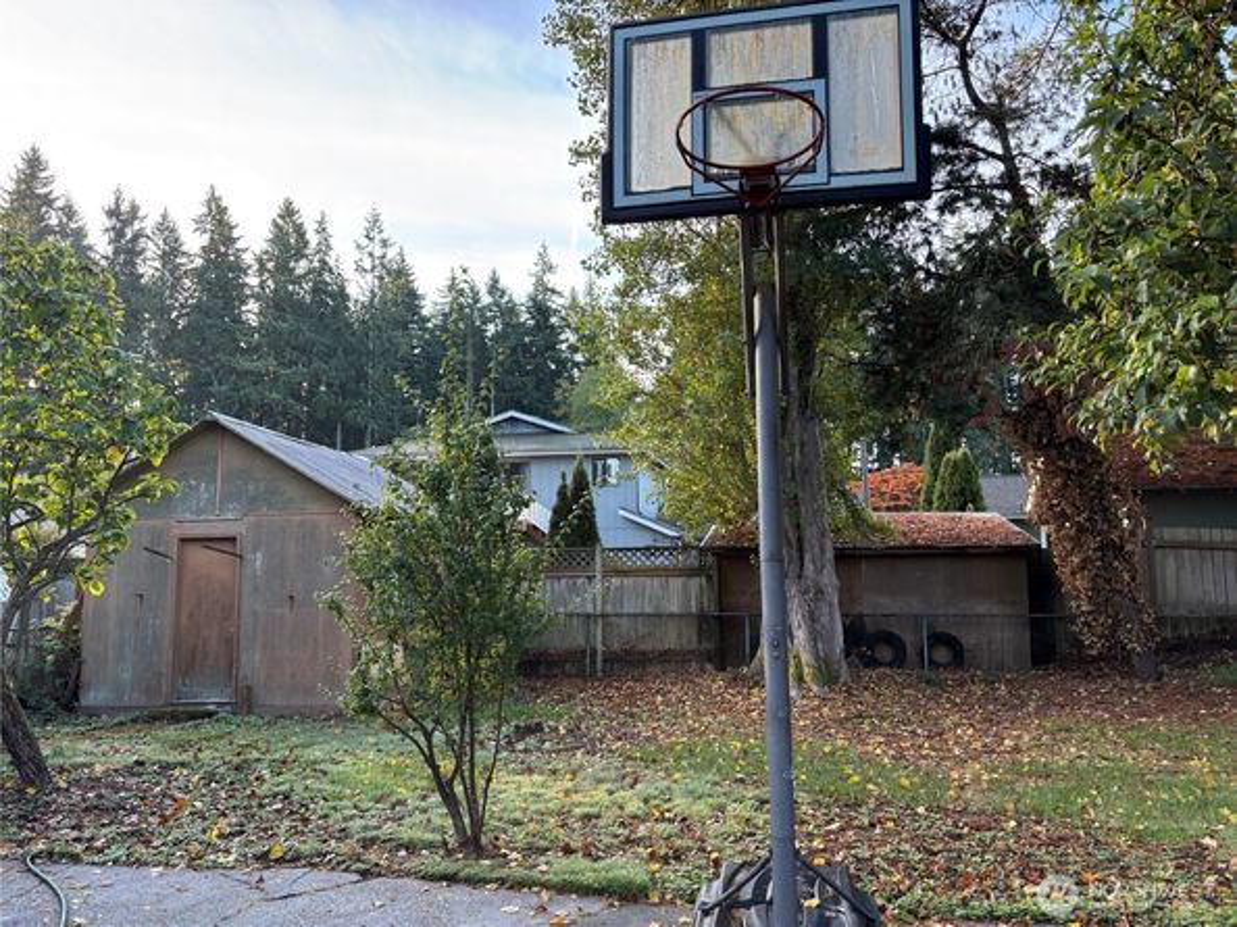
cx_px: 618
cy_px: 464
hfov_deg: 67.3
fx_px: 929
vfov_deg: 53.0
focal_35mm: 26
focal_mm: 5.96
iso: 40
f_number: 1.6
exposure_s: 1/121
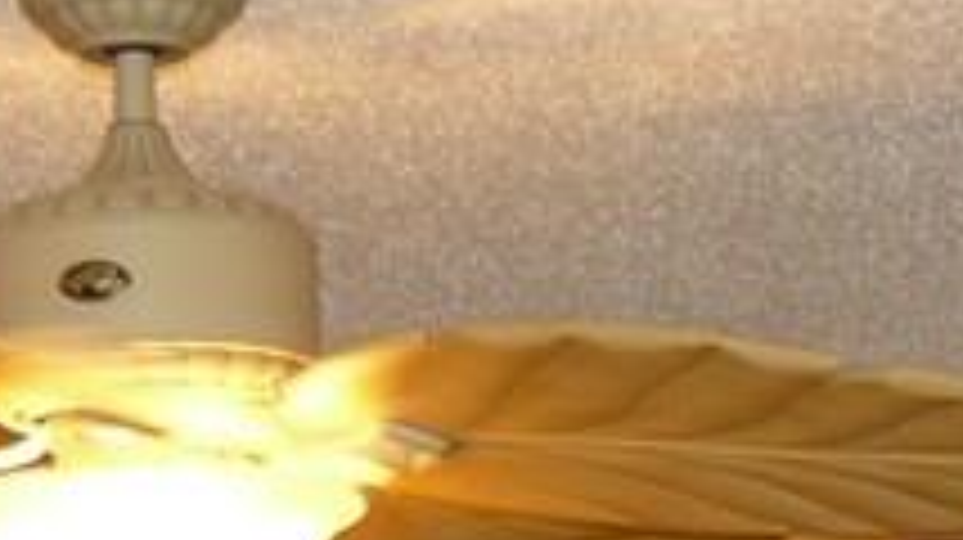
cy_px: 1647
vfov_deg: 6.0
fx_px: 4797
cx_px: 441
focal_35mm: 188
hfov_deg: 11.5
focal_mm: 6
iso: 100
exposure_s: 1/30
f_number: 2.8
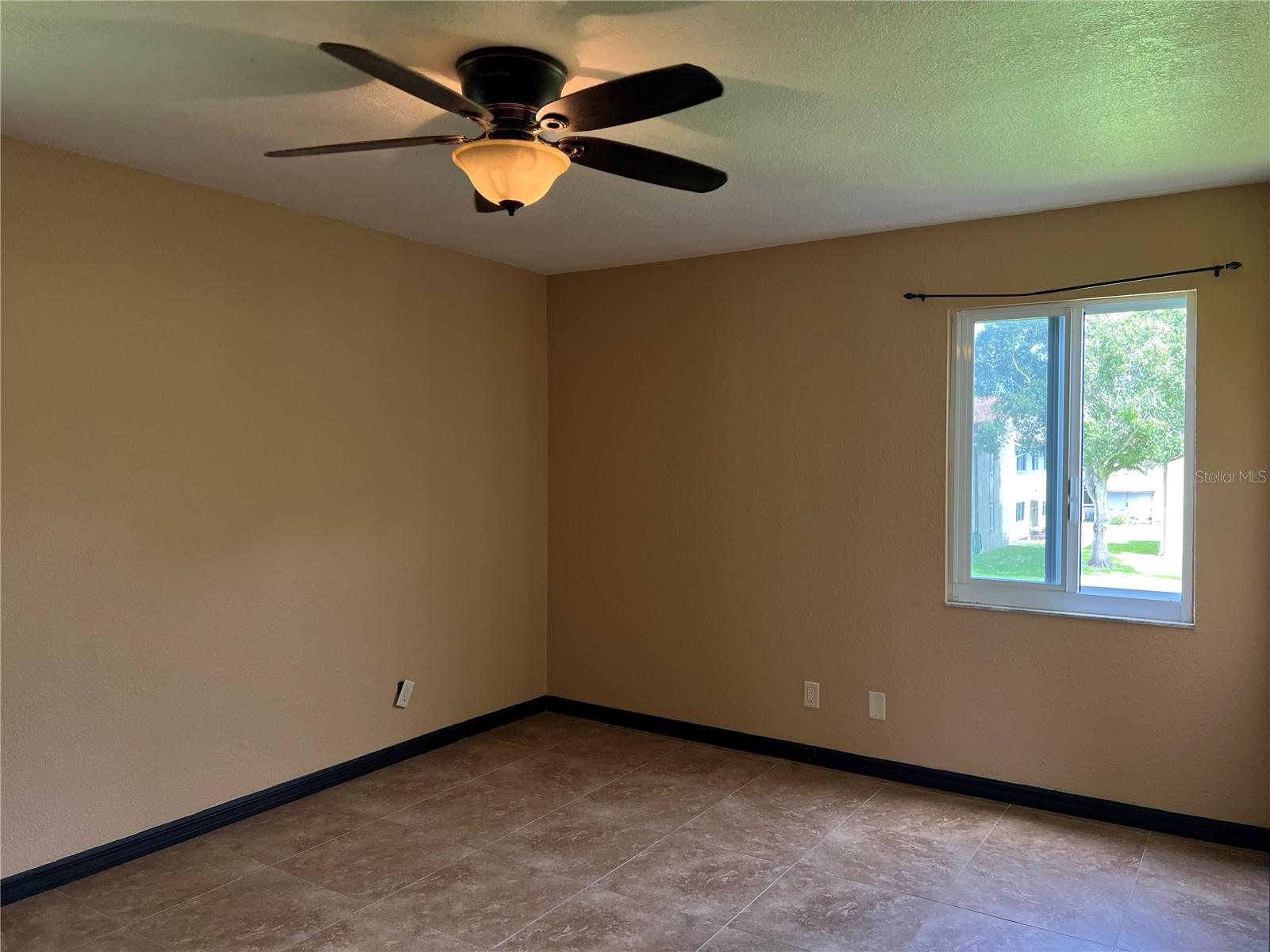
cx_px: 635
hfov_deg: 67.3
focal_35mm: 26
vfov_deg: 53.1
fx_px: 954
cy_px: 476
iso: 50
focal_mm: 5.7
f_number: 1.5
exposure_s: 1/120
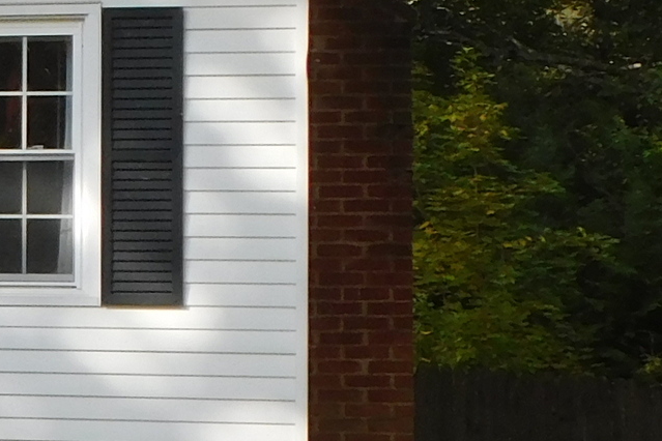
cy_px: 234
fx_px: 3310
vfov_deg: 7.6
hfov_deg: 10.3
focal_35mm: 180
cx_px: -753
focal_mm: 6.3
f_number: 3.5
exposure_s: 1/500
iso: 125
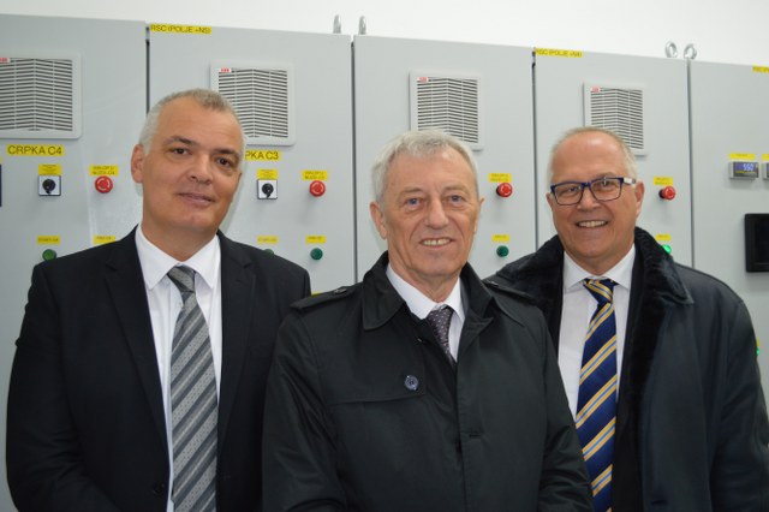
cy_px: 256
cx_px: 384
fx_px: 769
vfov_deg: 36.8
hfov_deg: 53.2
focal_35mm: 36
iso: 720
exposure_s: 1/60
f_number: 4
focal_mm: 24
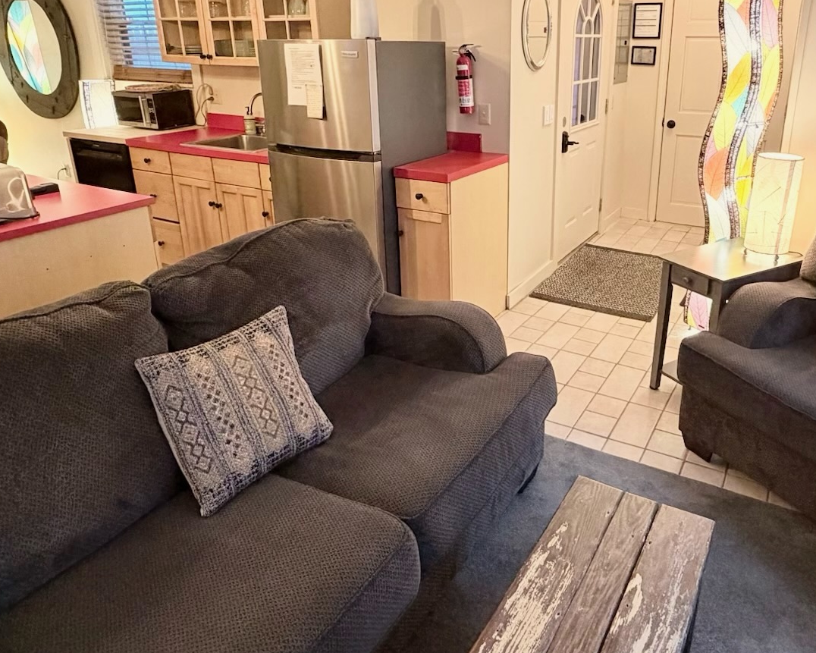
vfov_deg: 54.2
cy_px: 238
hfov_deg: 65.3
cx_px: 498
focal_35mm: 26
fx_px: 628
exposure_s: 1/60
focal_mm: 2.22
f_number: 2.2
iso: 500
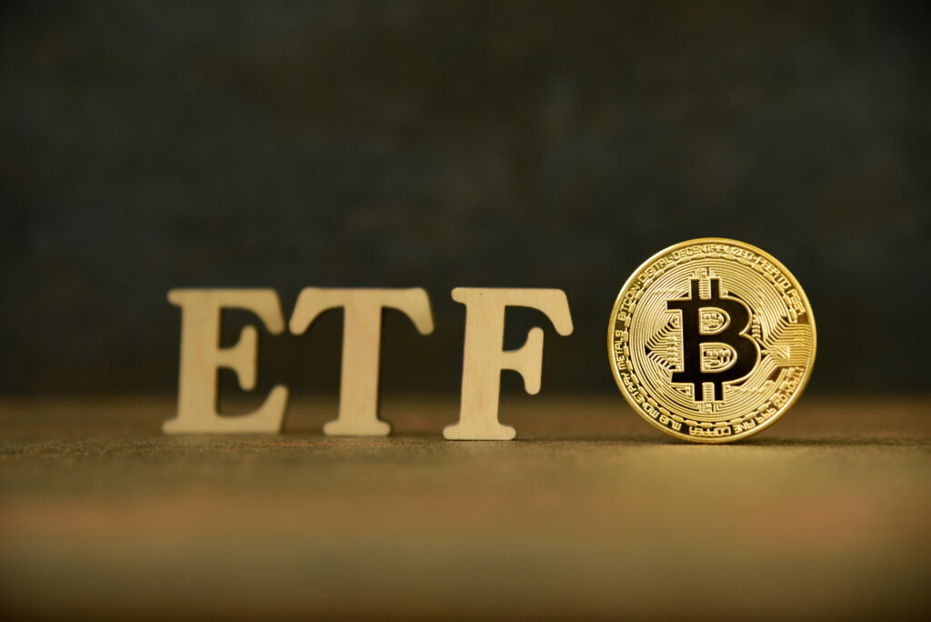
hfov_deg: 17.1
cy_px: 311
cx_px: 466
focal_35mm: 120
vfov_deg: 11.4
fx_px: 3105
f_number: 5
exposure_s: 1/25
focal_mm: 120
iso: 720
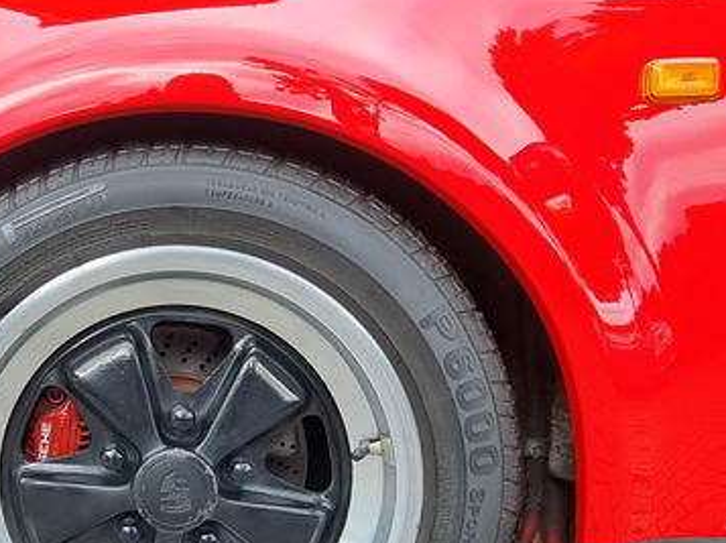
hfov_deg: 58.4
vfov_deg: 47.1
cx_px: 140
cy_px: 431
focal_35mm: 28
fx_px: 587
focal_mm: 1.74
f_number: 2.2
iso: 50
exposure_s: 1/228
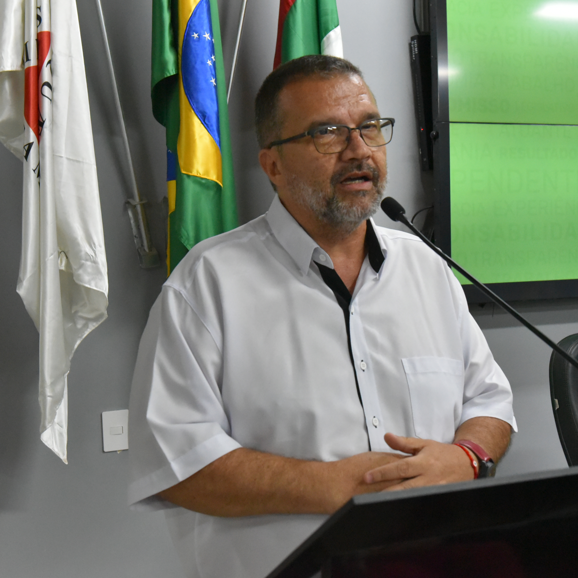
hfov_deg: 31.6
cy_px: 287
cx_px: 311
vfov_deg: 31.6
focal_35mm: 54
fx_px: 1020
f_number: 7.1
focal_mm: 42
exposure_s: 1/200
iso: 10000
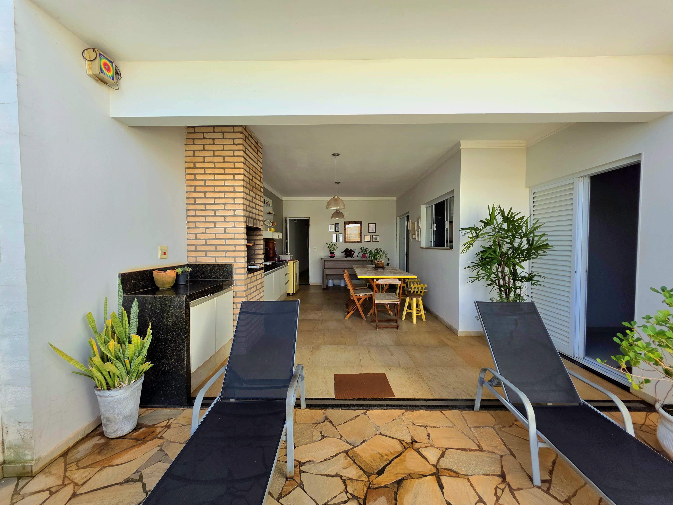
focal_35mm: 13
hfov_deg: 106.2
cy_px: 252
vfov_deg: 89.9
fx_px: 253
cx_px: 336
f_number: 1.9
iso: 40
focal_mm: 2.2
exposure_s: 1/400
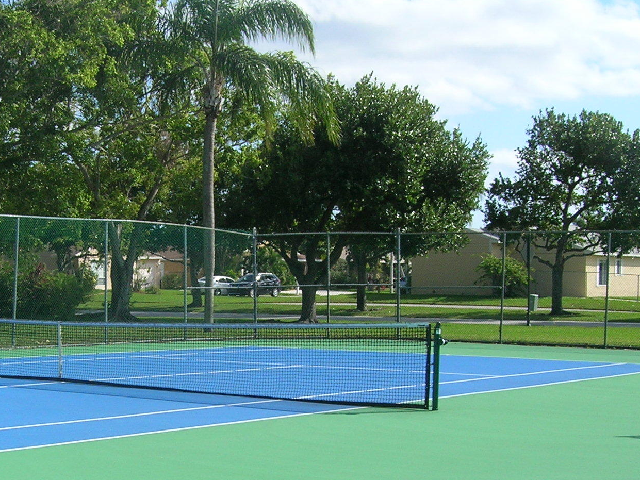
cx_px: 201
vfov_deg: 20.5
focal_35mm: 71
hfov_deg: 27.2
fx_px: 1313
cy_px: 378
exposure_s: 1/339
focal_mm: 5.7
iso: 50
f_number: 4.9
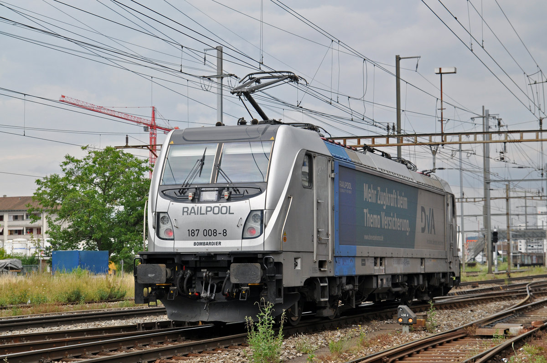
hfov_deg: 26.0
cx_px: 274
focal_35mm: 78
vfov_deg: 17.4
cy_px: 182
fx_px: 1184
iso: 400
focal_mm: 52
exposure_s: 1/1000
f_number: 4.5
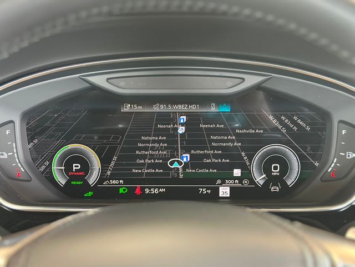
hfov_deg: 39.7
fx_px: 492
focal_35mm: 48
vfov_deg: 30.3
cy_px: 134
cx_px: 178
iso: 500
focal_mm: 6.86
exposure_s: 1/40
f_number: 1.78
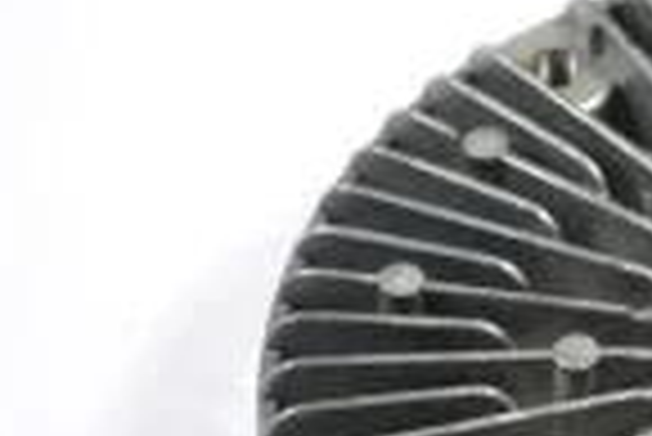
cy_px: 454
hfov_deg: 7.8
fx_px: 4742
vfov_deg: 5.3
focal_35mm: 262
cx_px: 832
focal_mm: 55
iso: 200
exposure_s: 1/100
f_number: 5.6
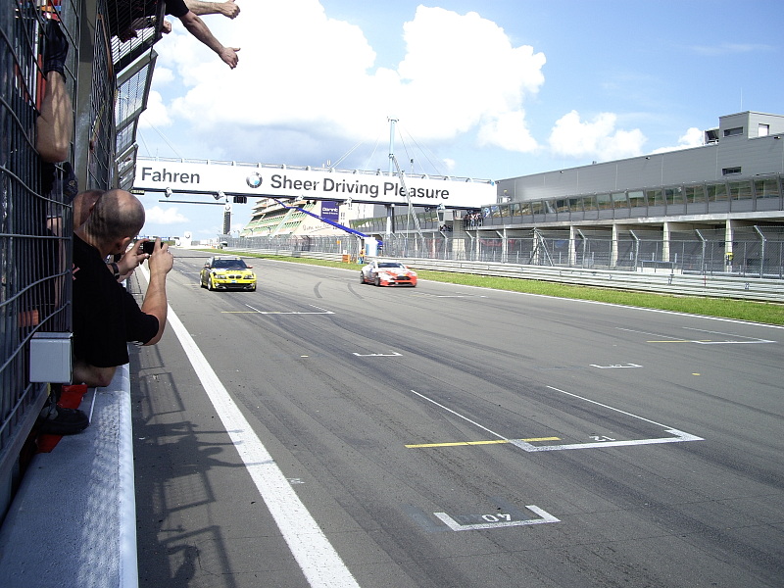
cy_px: 294
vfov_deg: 37.7
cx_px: 392
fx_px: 861
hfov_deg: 49.0
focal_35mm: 38
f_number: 5.6
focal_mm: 7.9
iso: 50
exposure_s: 1/160
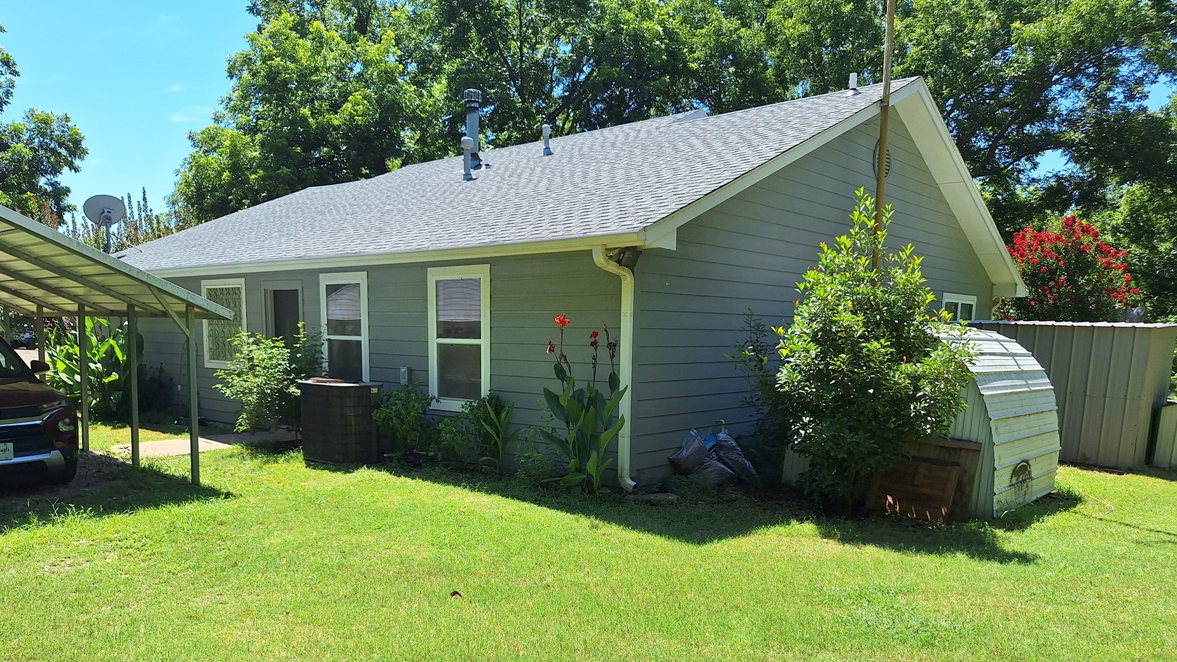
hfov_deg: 71.9
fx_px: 812
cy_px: 448
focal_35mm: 26
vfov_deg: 43.7
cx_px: 569
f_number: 1.8
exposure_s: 1/1618
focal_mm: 5.54
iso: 40
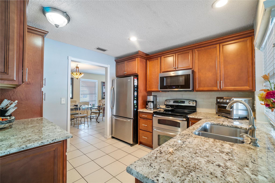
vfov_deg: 77.3
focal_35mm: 15
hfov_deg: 100.4
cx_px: 138
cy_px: 92
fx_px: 115
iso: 200
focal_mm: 10
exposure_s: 1/2
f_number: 11
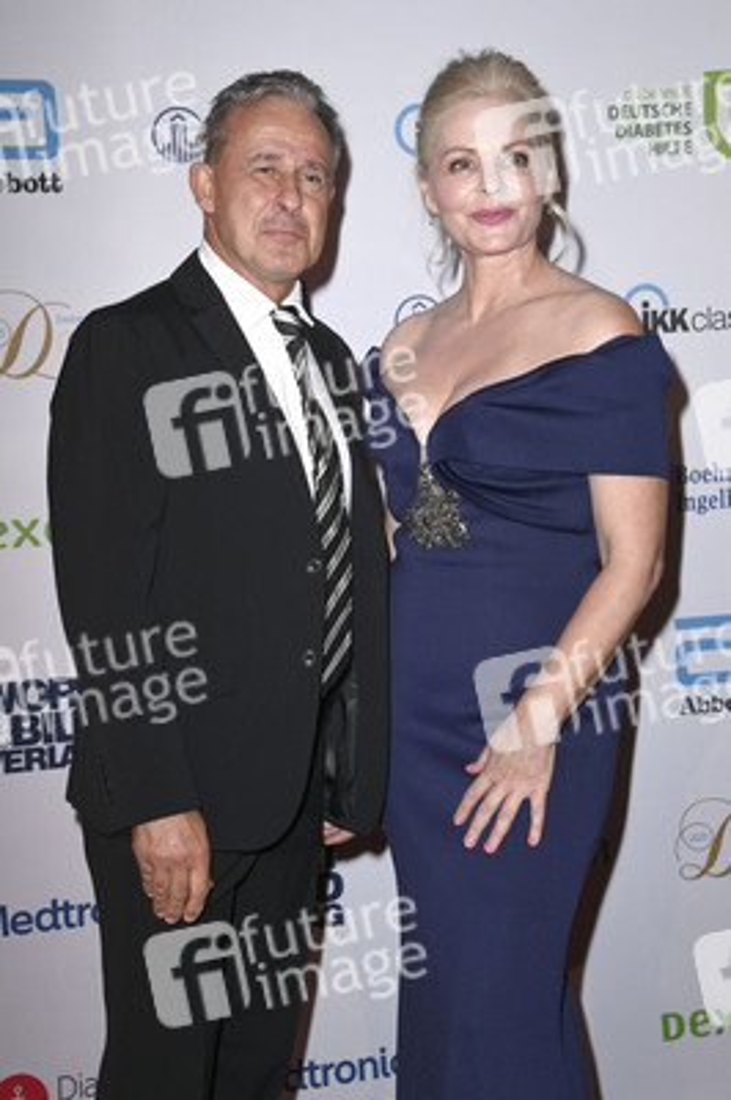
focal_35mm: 70
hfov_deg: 19.4
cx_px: 366
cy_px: 550
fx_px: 2136
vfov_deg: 28.9
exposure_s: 1/200
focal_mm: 70
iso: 640
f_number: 5.6
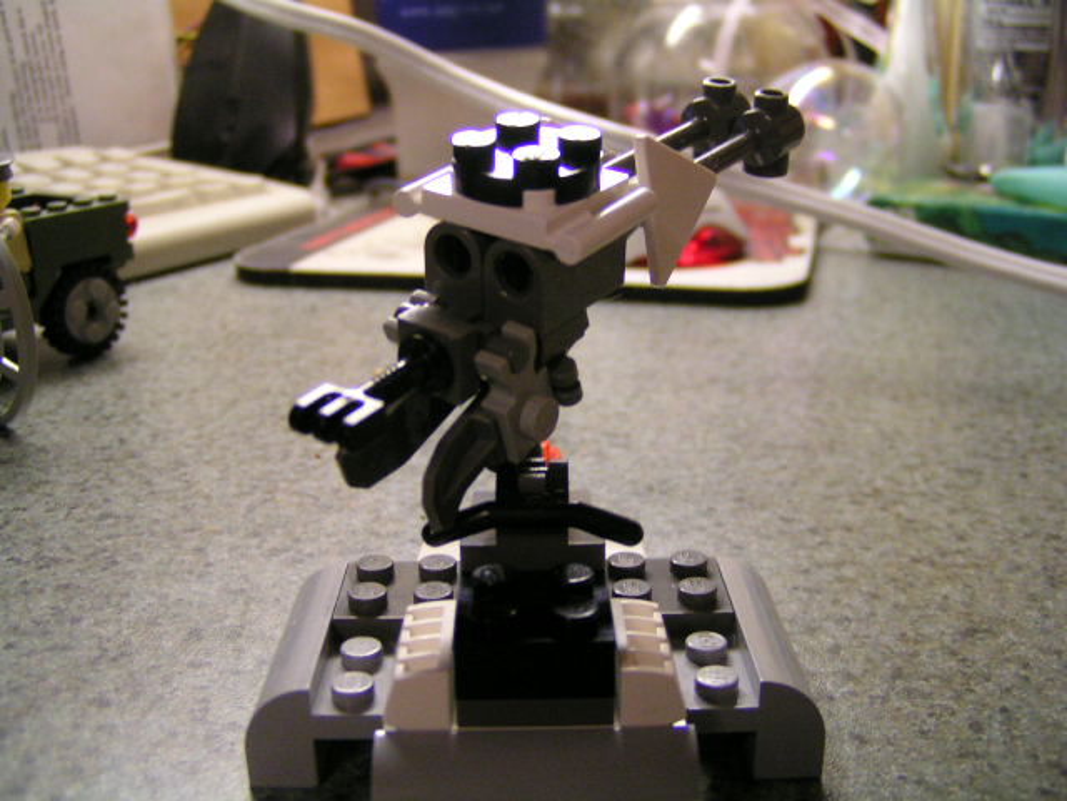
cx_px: 534
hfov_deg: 49.0
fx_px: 1171
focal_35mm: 38
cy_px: 400
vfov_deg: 37.7
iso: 200
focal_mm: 5.8
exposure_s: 1/25
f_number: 2.8
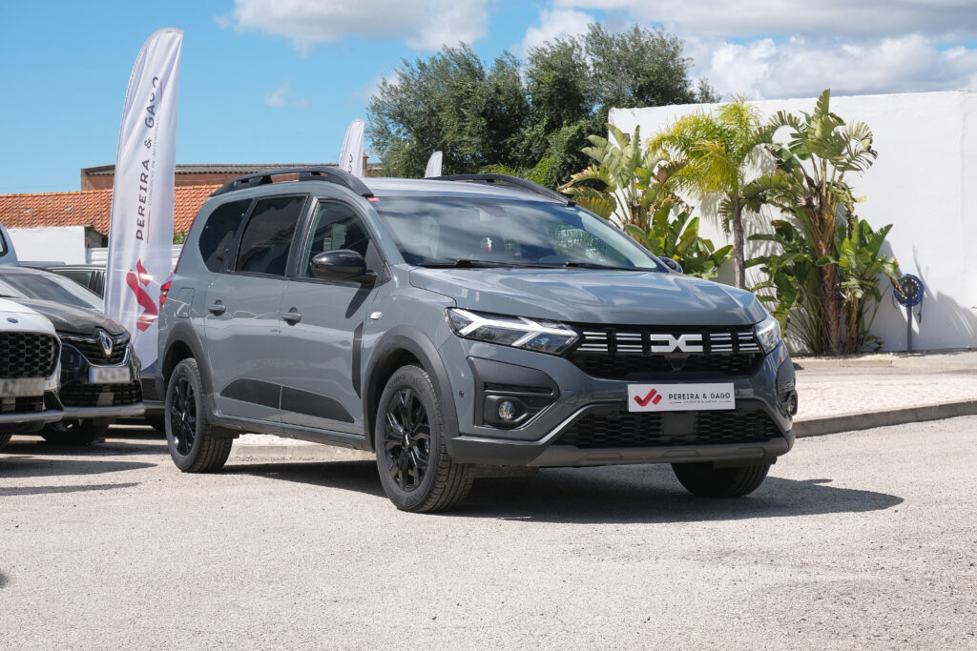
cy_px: 326
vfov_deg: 20.0
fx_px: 1846
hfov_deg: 29.7
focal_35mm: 68
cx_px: 488
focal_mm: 45
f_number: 9
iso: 160
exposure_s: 1/320
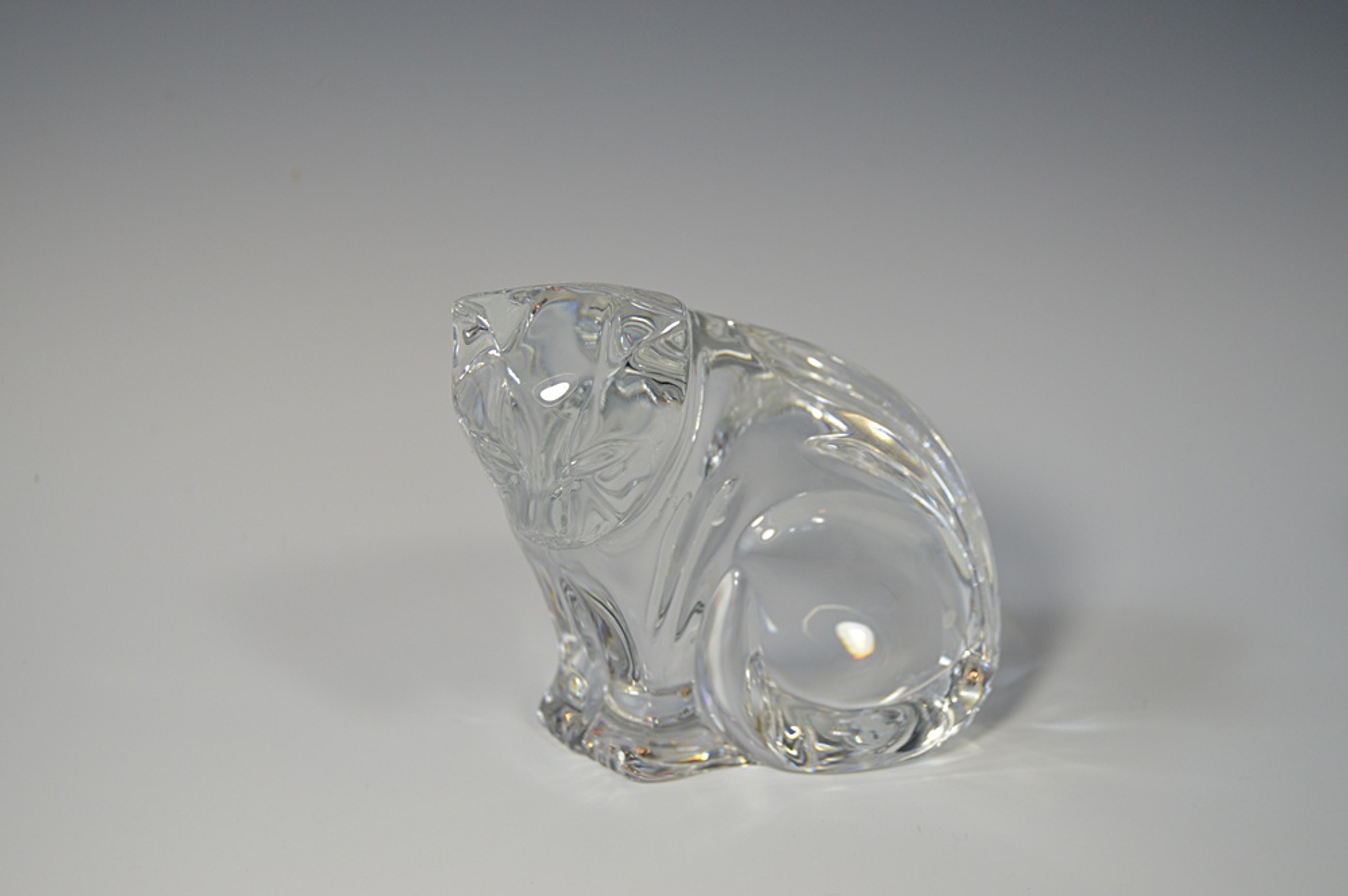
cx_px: 674
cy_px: 448
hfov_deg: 37.9
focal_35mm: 52
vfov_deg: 25.7
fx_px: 1964
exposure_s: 1/125
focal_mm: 35
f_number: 5.6
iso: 250
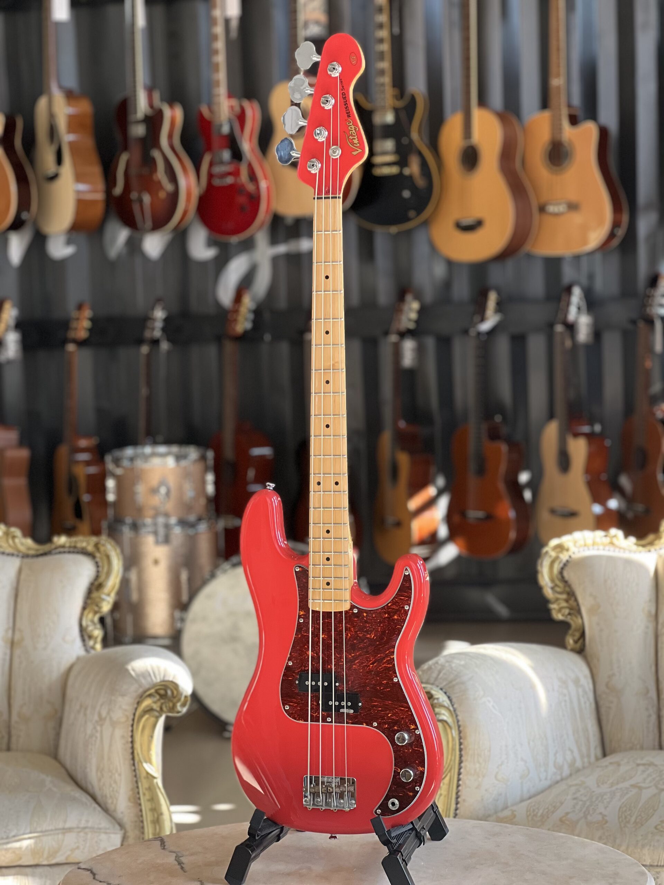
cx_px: 332
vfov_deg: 25.3
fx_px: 1969
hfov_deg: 19.1
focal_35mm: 77
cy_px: 442
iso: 125
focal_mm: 9
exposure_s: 1/121
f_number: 2.8
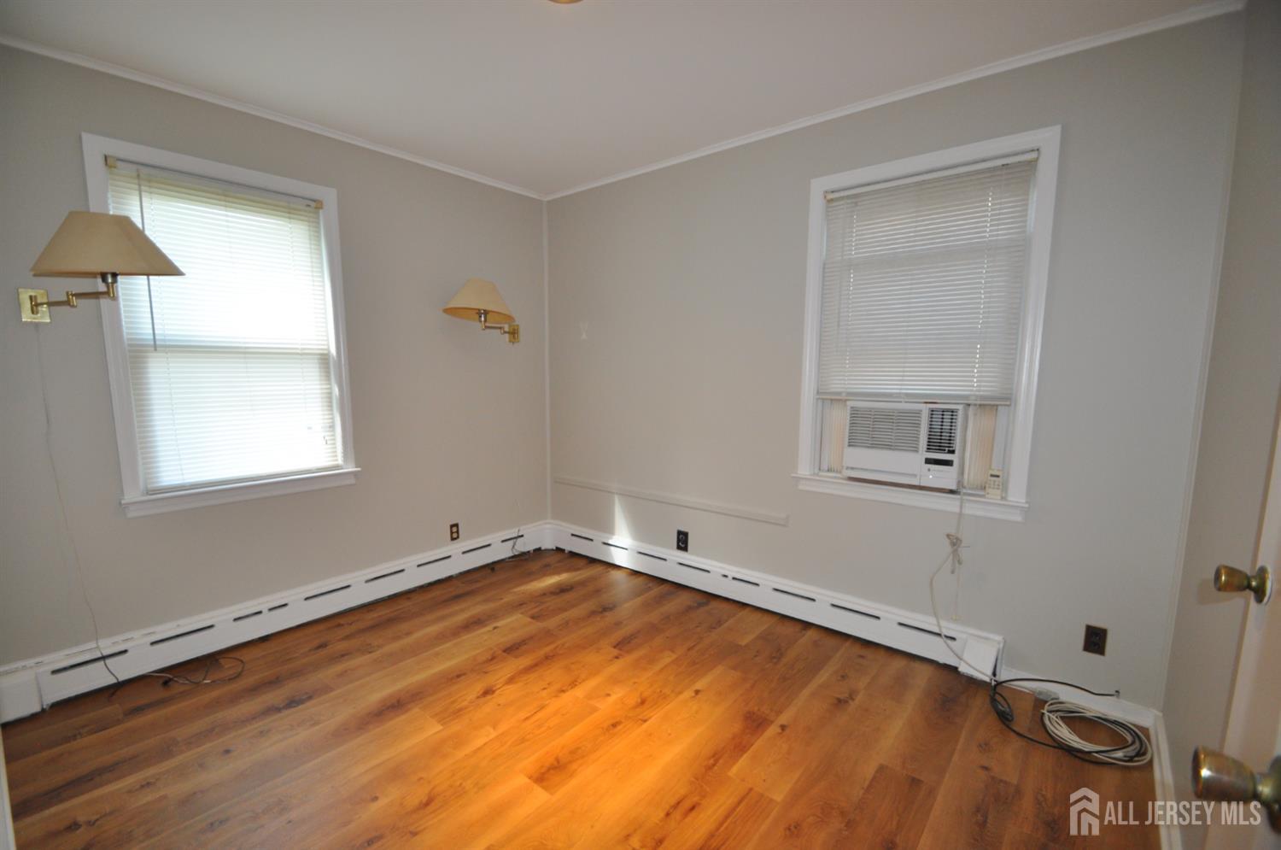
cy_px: 425
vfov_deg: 77.1
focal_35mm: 15
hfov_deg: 100.5
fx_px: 533
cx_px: 640
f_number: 3.5
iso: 720
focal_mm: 10
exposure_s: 1/125
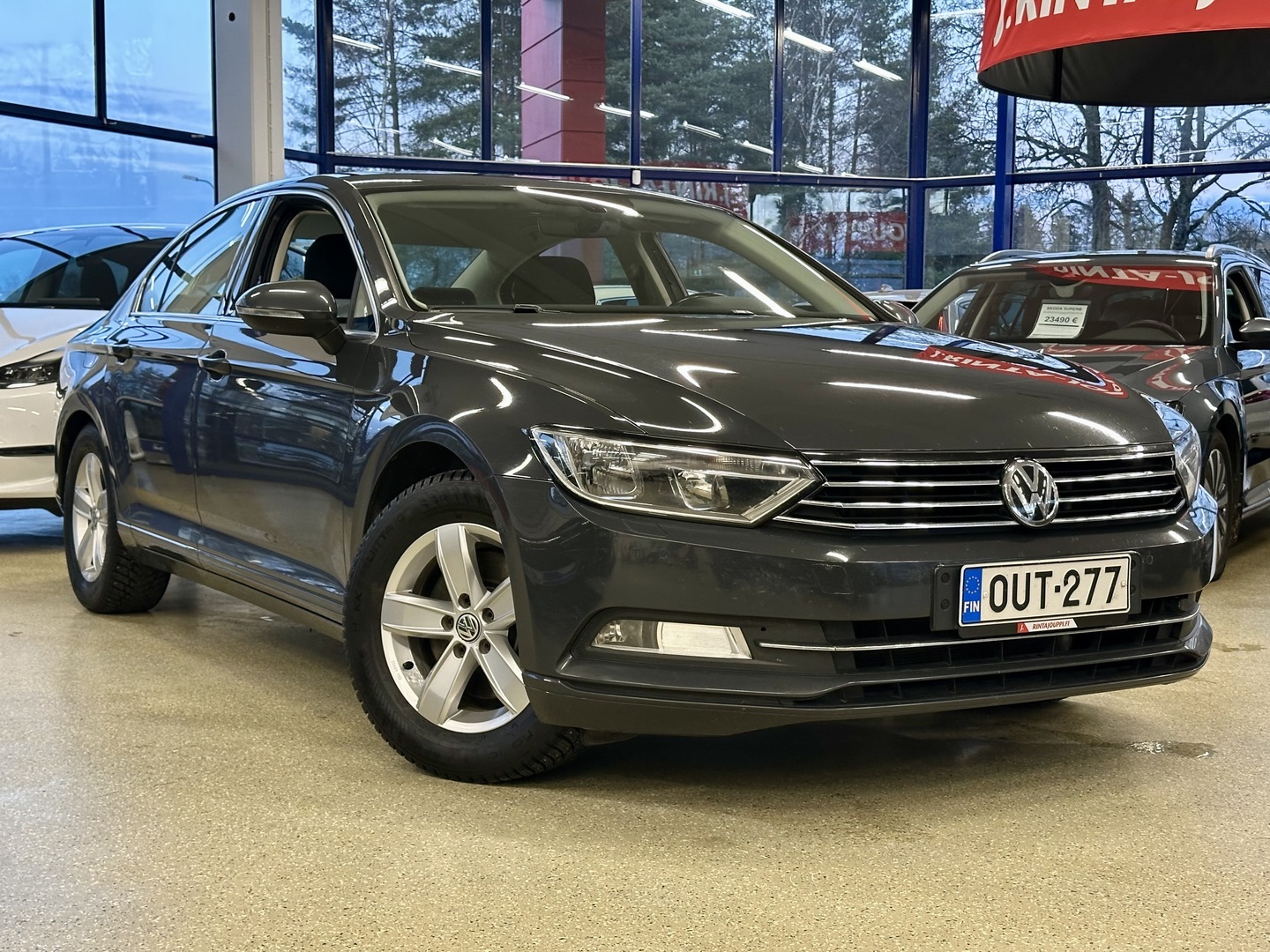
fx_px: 1761
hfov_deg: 39.7
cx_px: 635
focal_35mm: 48
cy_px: 476
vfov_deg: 30.3
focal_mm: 6.86
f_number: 1.78
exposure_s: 1/50
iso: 200
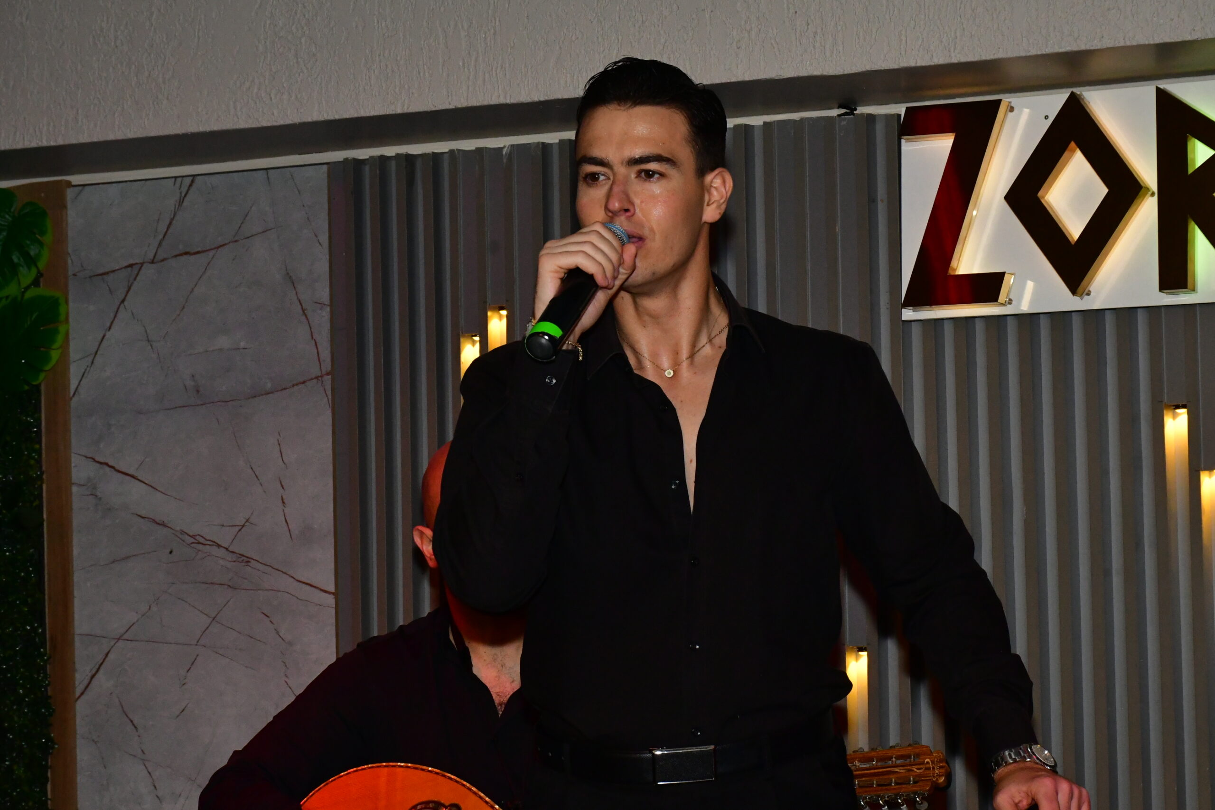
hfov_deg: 20.6
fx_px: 3341
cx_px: 608
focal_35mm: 99
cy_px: 405
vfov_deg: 13.8
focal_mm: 66
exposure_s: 1/125
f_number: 13
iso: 3200
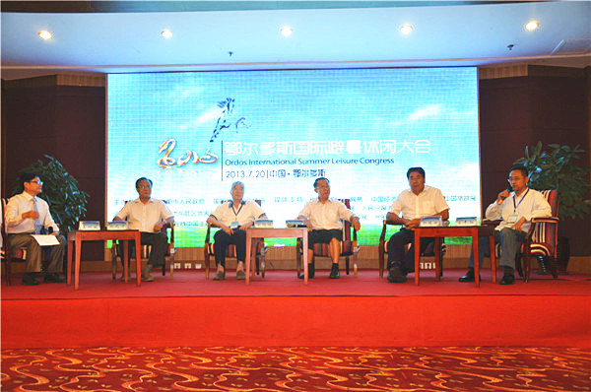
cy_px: 196
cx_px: 296
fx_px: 615
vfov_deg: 35.4
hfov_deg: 51.4
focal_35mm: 38
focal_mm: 25
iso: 800
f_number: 4
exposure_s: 1/80
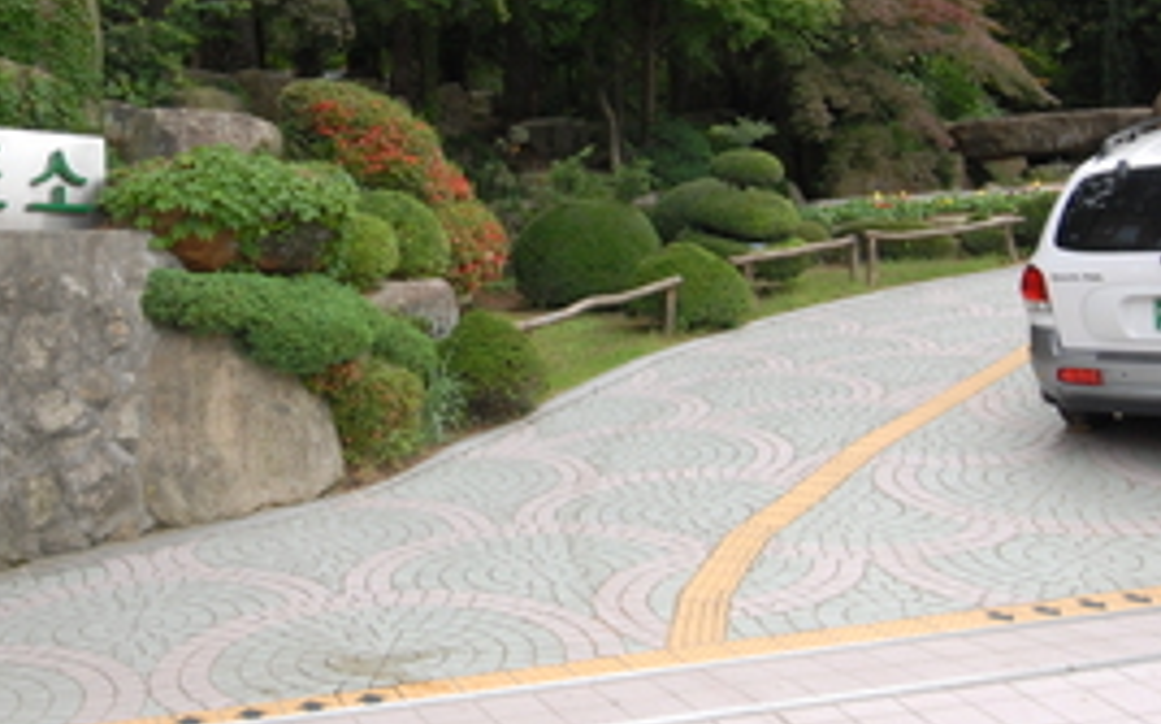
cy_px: 165
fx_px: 1265
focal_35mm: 40
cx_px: 362
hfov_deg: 48.3
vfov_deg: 31.3
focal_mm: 10
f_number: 7.1
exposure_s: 1/180
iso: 250
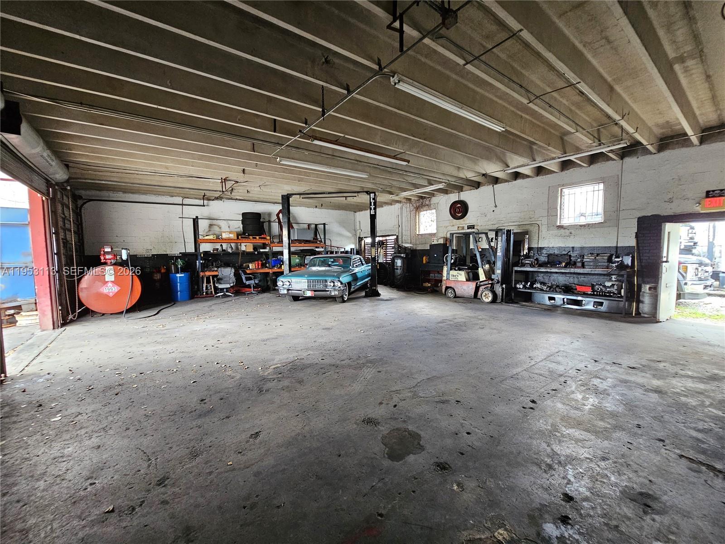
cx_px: 362
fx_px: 272
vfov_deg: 89.9
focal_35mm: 13
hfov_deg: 106.2
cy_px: 272
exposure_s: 1/40
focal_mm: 2.2
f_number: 2.2
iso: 400
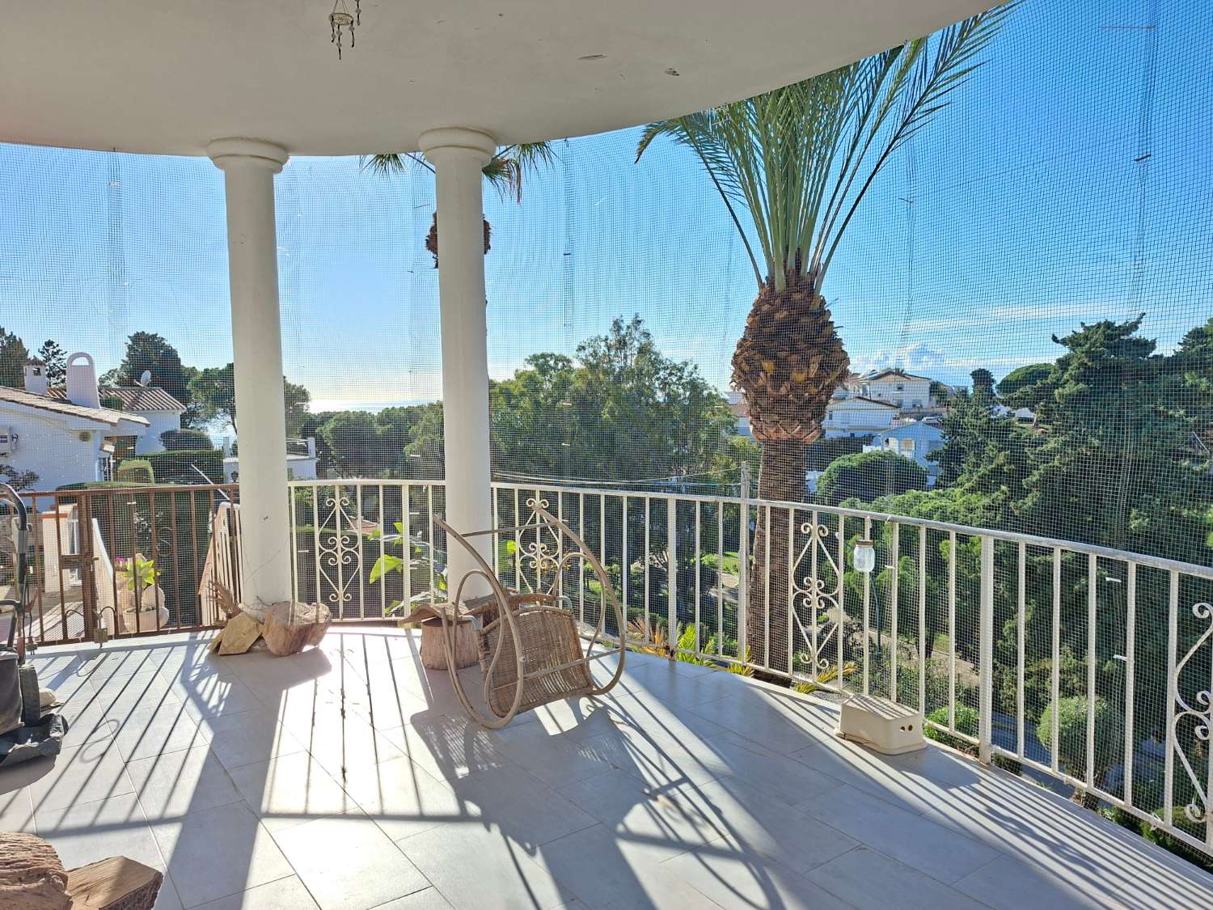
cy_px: 455
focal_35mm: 23
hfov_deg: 73.9
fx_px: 806
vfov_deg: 58.9
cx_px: 606
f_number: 1.8
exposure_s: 1/754
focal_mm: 5.54
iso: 50
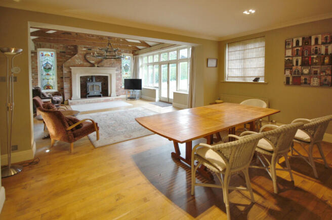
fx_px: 152
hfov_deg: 95.0
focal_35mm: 16
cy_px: 110
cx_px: 166
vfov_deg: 71.9
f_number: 4.2
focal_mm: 11
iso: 200
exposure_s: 1/13
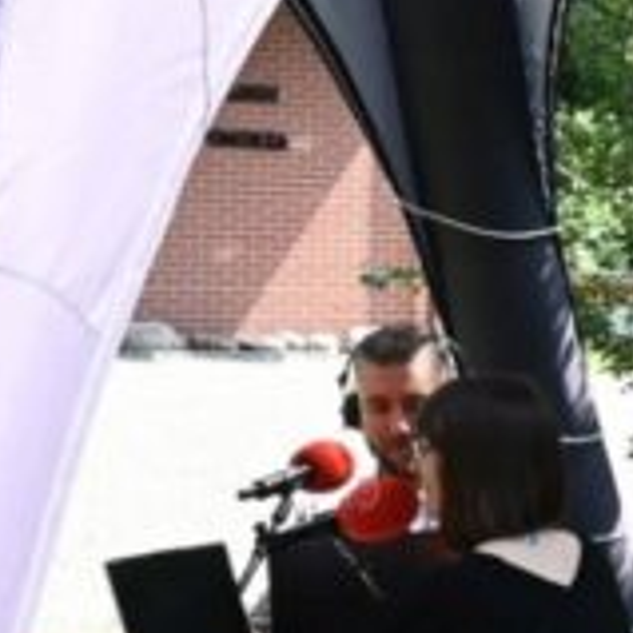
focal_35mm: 191
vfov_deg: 9.1
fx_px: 3952
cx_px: 1035
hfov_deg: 8.9
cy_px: 699
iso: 1000
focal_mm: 35
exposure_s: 1/320
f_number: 9
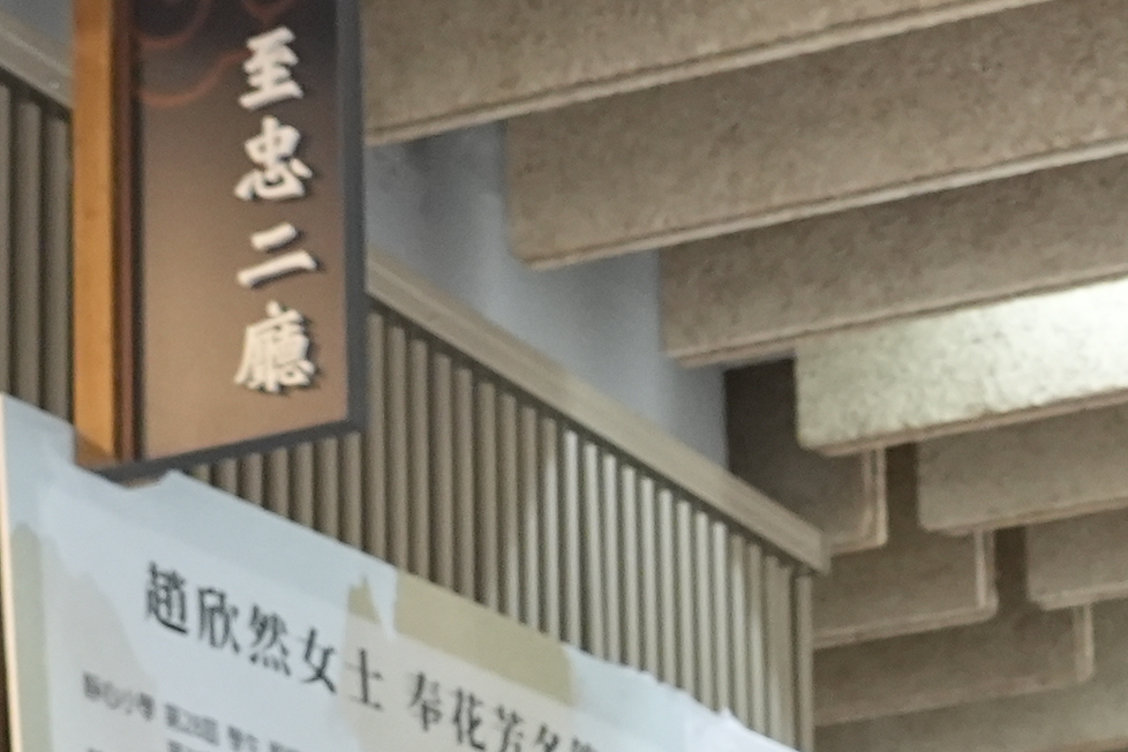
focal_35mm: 129
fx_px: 4042
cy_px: 1227
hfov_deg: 15.1
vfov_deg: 10.2
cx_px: 1520
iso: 2500
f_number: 4
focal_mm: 24
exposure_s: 1/200
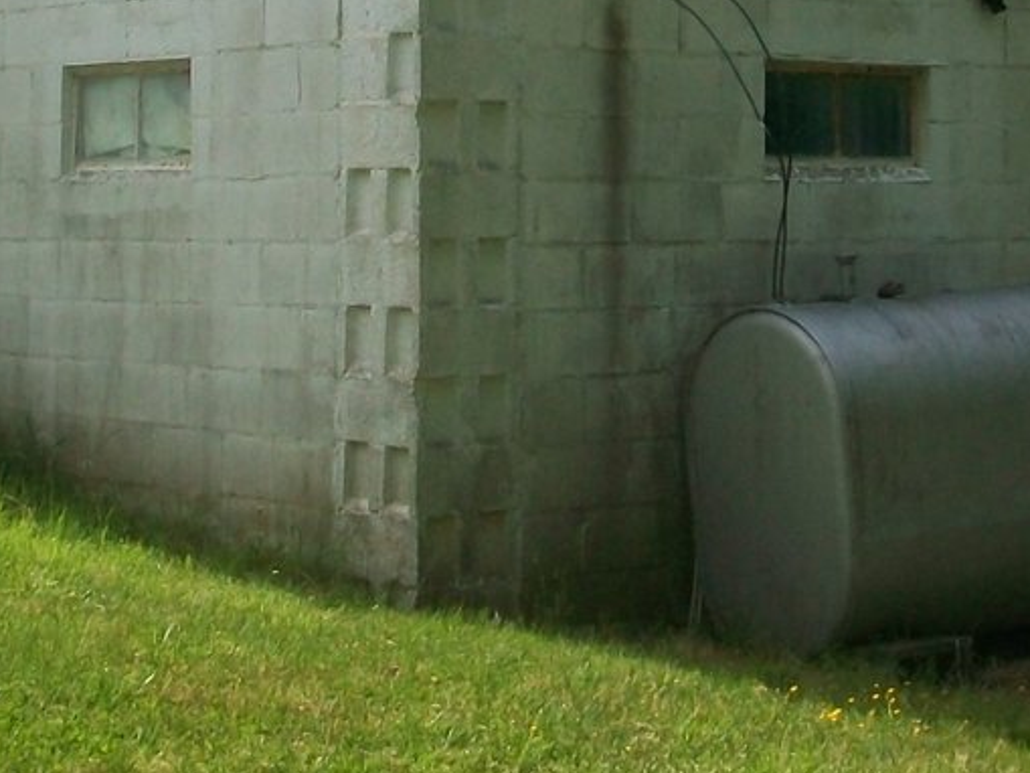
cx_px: 537
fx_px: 3006
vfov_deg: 14.1
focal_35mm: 101
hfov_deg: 19.4
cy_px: -203
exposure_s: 1/320
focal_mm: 5.7
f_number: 5.5
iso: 80
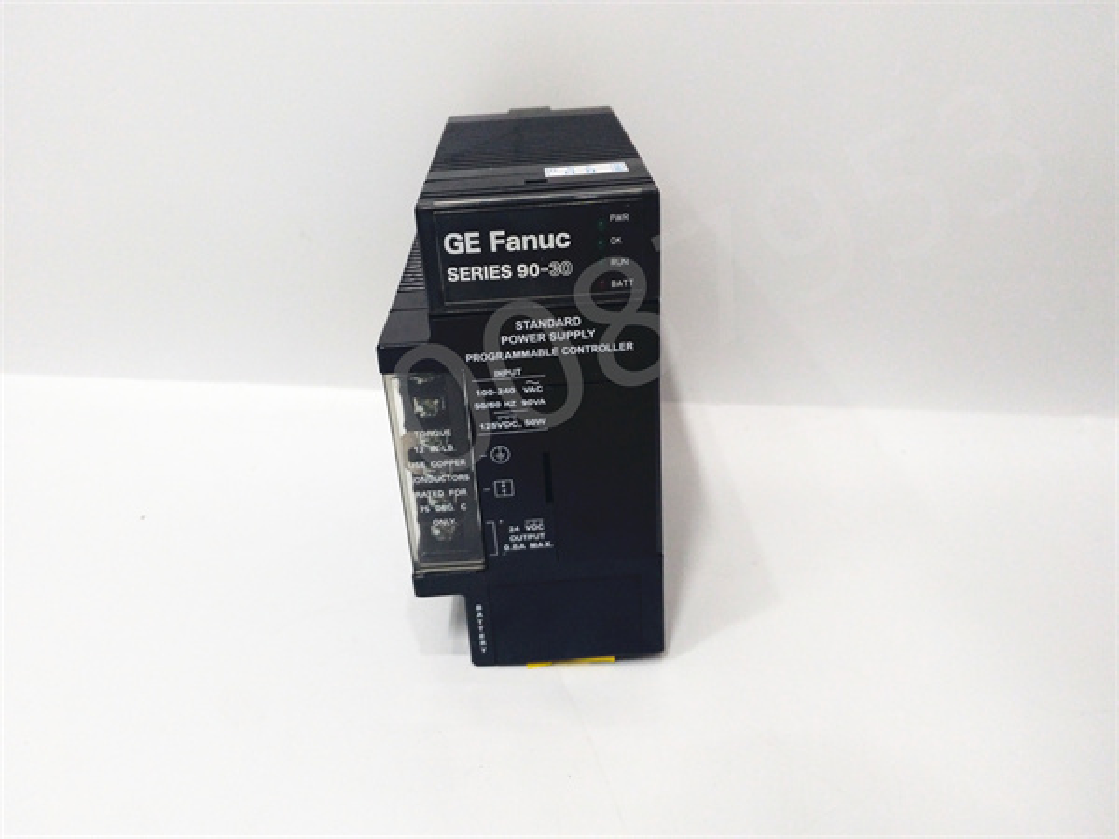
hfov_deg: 65.3
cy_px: 420
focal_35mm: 27
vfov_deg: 51.4
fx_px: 873
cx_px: 560
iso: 312
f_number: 2
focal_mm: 3.79
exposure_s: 1/33
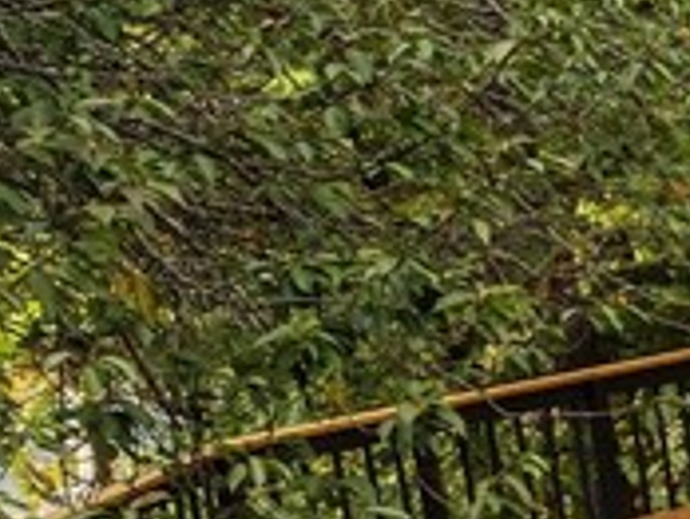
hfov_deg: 10.6
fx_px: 2814
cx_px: 1949
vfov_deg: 10.3
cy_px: 735
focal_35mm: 141
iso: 100
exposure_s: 1/800
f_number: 2.8
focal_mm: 12.29
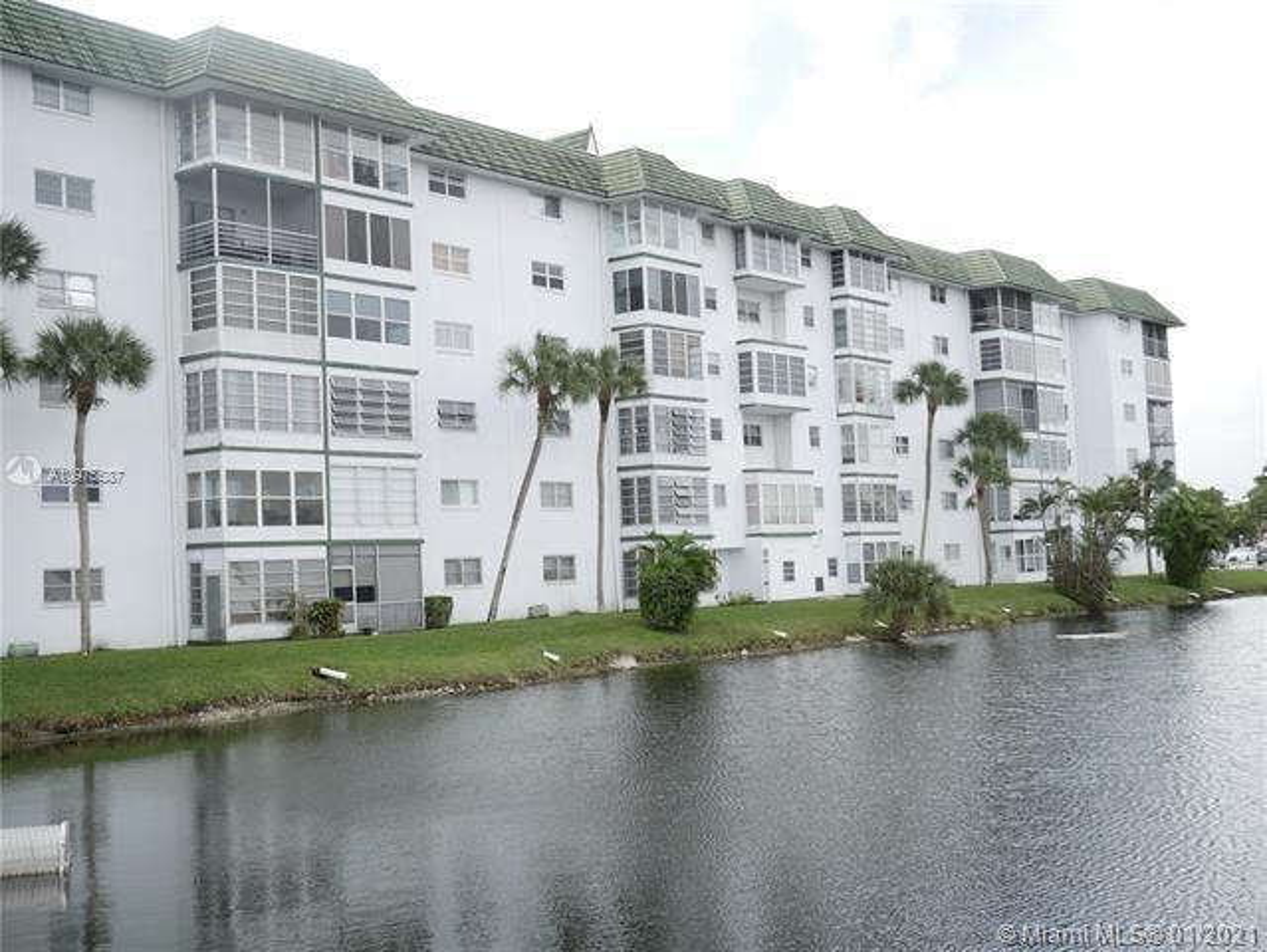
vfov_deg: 32.9
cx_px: 634
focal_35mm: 44
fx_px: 1611
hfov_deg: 42.9
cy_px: 476
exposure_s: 1/320
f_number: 5
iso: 200
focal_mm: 22
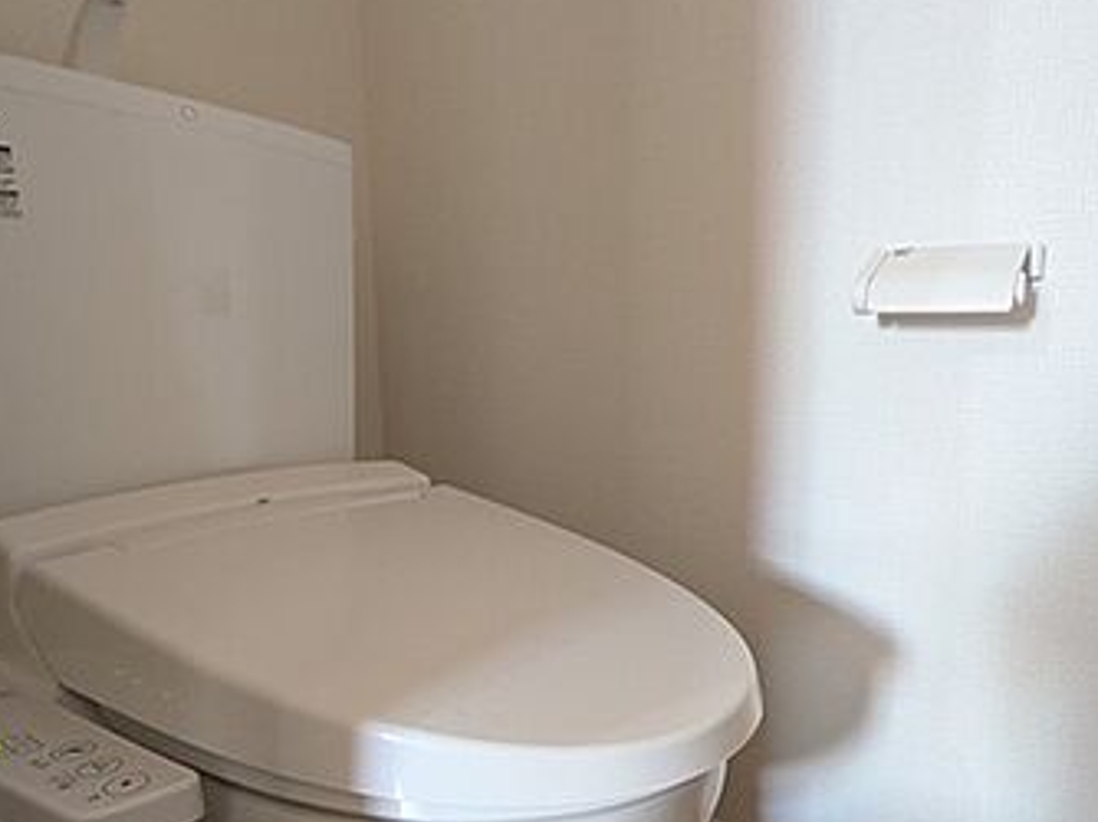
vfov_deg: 52.8
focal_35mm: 26
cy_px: 478
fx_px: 824
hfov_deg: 66.3
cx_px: 687
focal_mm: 1.83
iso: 513
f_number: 2.2
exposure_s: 1/33.3
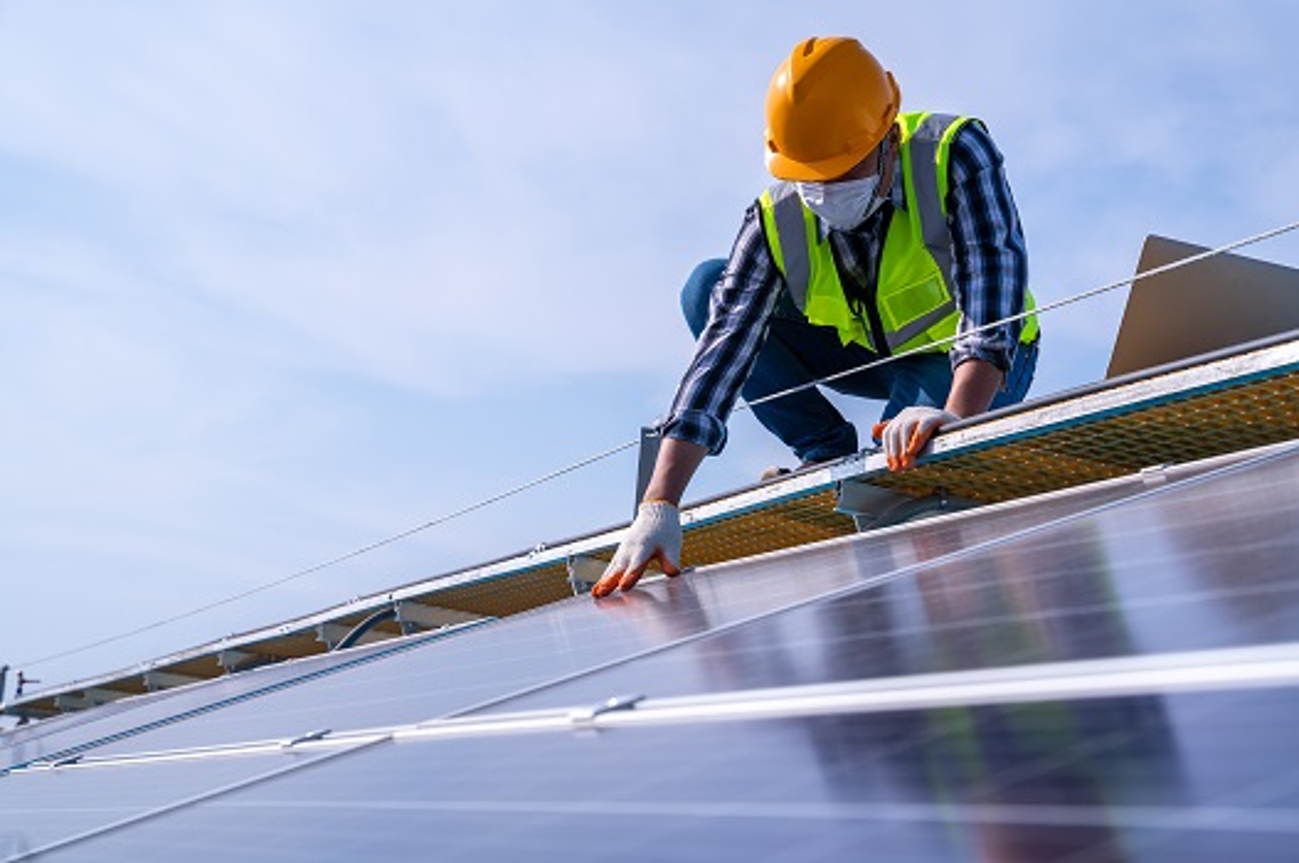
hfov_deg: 30.4
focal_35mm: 66
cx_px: 650
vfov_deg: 20.5
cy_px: 432
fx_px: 2389
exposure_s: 1/400
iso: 100
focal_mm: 66.3
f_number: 8
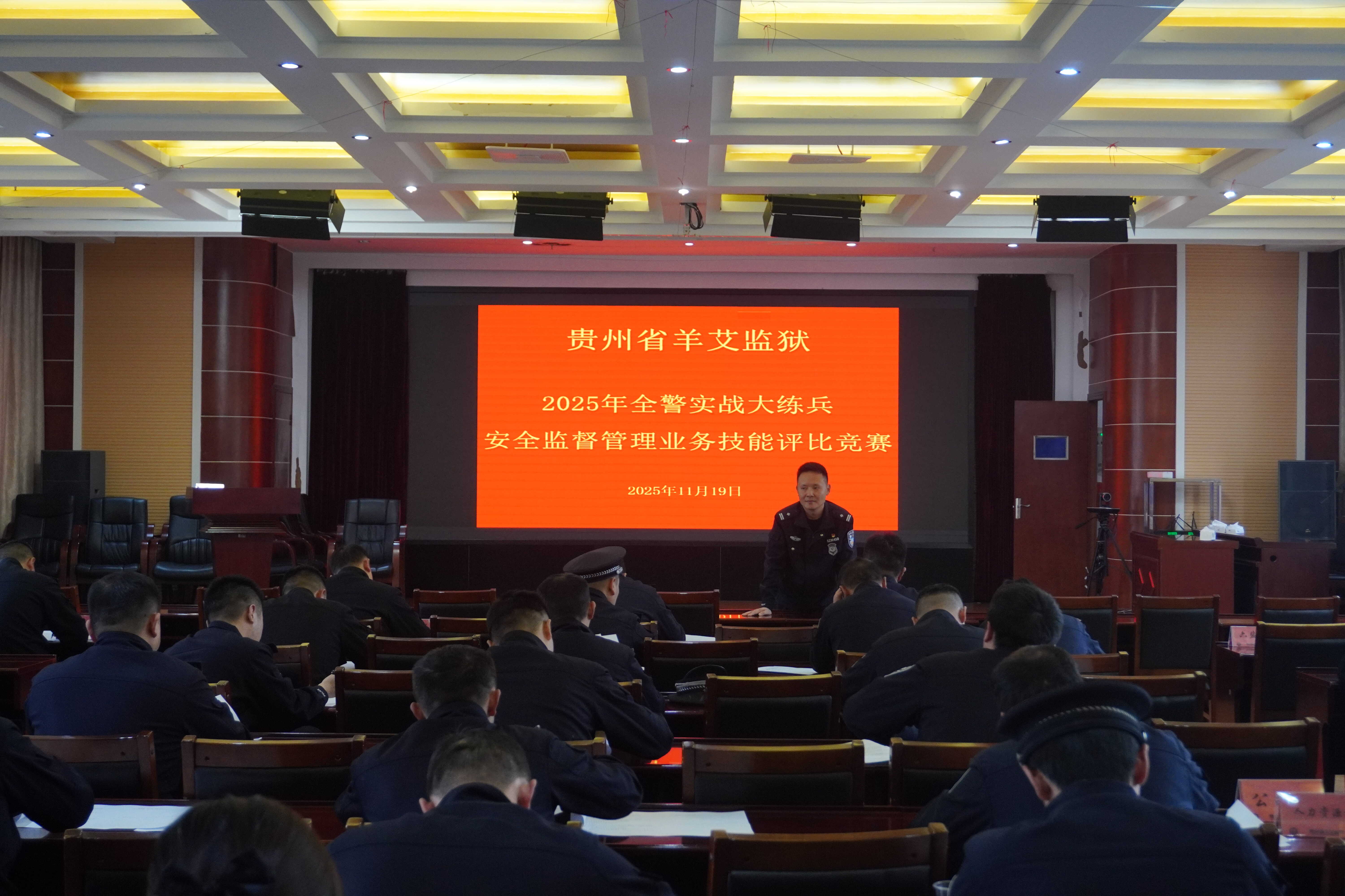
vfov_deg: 26.5
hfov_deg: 38.9
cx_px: 672
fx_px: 1905
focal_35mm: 51
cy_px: 448
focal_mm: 34
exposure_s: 1/160
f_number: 5
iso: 1600
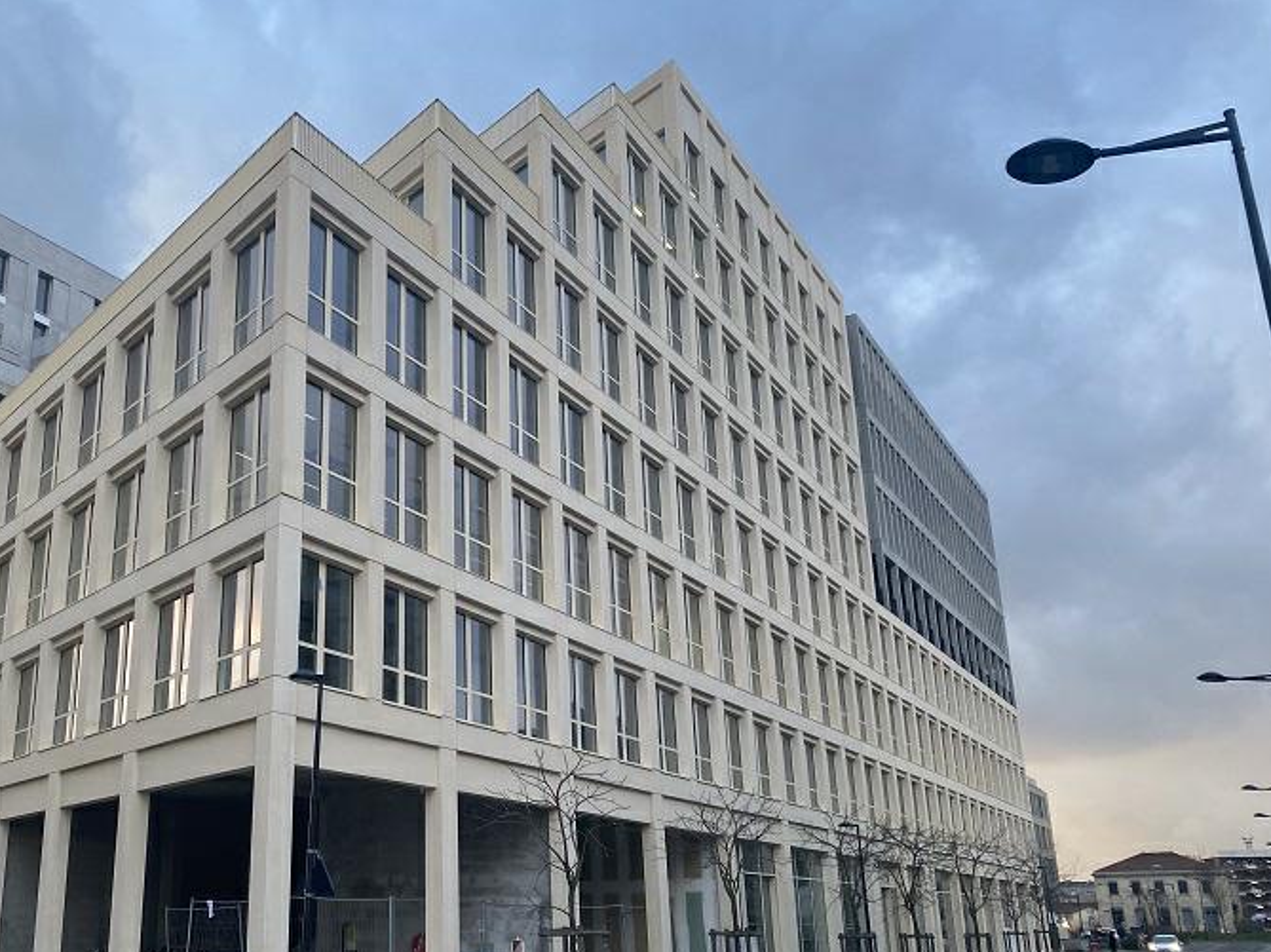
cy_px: 510
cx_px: 422
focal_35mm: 35
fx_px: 1284
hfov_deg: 51.7
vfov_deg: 40.6
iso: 40
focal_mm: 4.25
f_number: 1.8
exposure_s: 1/122
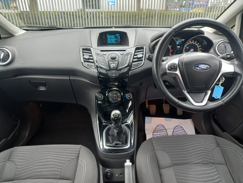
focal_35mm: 25
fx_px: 175
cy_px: 92
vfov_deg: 54.9
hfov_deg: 69.4
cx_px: 122
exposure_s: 1/40
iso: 160
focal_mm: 4.6
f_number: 2
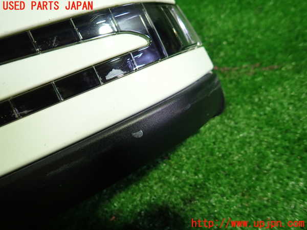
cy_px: 115
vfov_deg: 54.9
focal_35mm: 25
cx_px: 154
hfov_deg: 69.4
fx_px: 222
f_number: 2
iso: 200
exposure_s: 1/50
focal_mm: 4.5
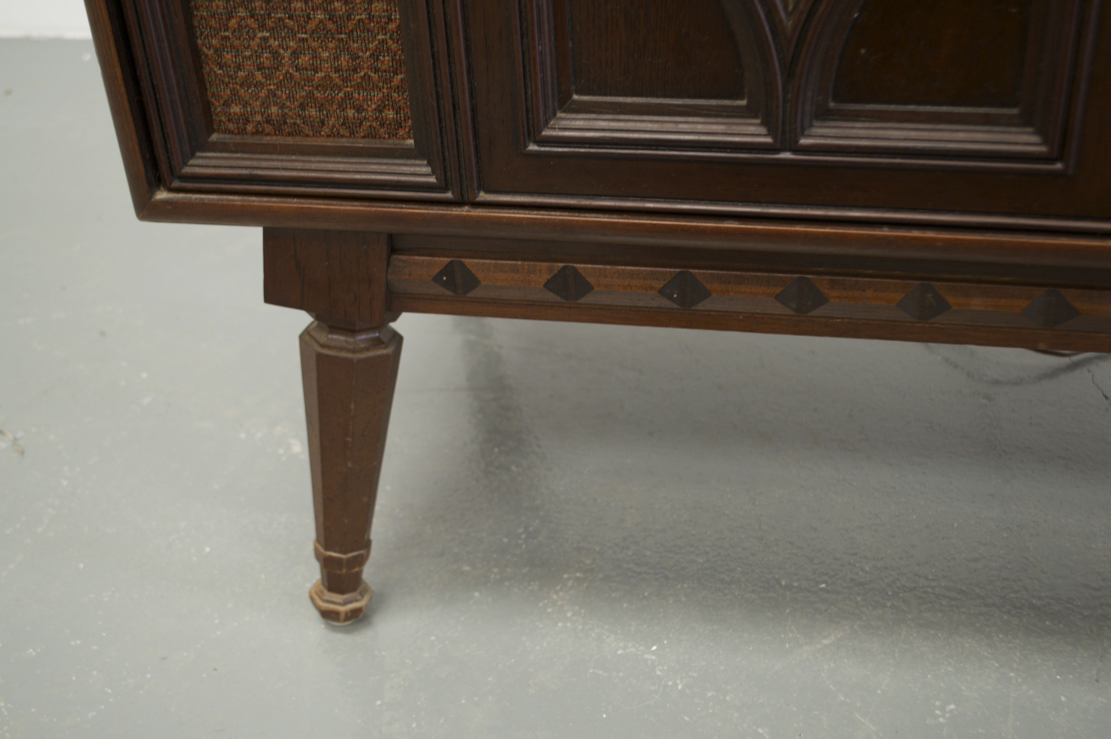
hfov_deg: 43.6
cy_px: 370
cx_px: 556
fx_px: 1388
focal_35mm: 45
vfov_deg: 29.8
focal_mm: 30
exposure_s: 1/25
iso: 400
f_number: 4.5
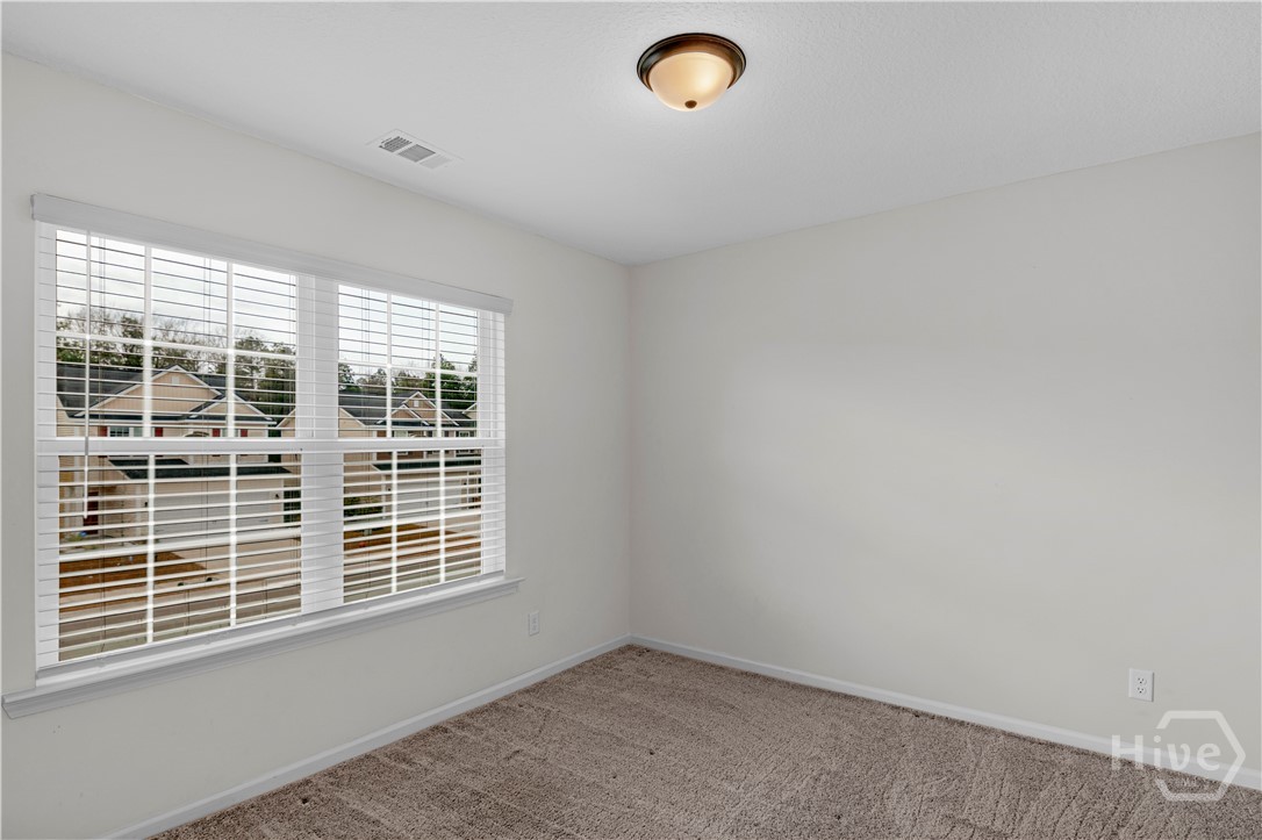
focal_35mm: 16
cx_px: 631
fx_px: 578
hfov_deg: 95.0
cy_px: 420
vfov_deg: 72.0
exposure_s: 1/8
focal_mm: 11
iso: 100
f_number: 7.1
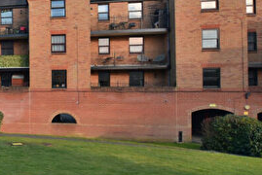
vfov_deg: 34.3
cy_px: 78
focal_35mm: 39
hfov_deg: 39.9
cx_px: -28
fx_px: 284
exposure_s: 1/500
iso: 110
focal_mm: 10
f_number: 3.5
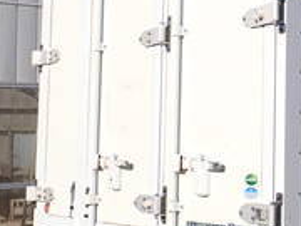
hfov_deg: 20.3
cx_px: 385
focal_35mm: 89
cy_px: 85
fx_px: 774
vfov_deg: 16.6
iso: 100
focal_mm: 4.5
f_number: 8
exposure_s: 1/320
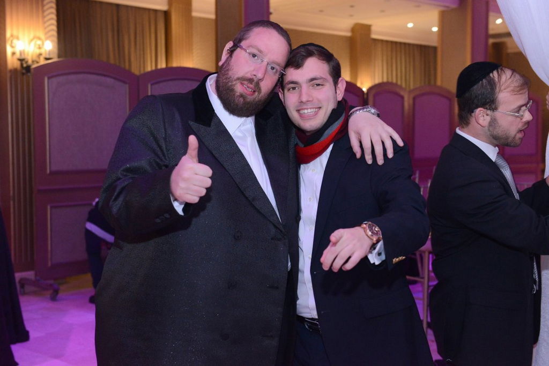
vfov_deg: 24.6
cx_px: 274
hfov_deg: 36.2
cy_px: 183
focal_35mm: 55
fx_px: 839
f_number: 5
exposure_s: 1/80
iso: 3200
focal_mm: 55
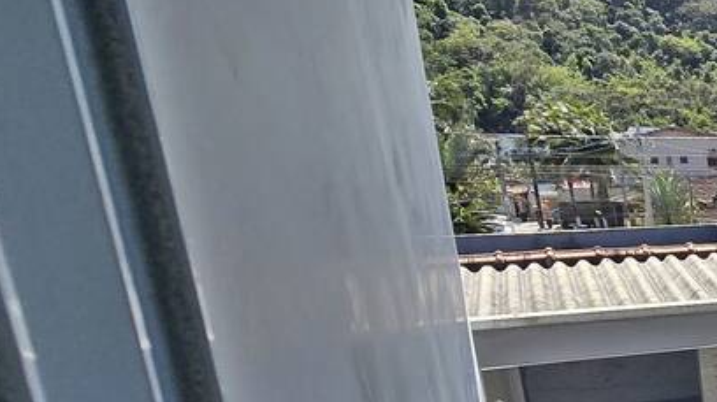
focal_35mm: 50
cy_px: 425
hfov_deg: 25.4
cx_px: 1170
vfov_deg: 22.7
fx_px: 950
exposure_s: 1/1973
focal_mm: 2.2
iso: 50
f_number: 2.2
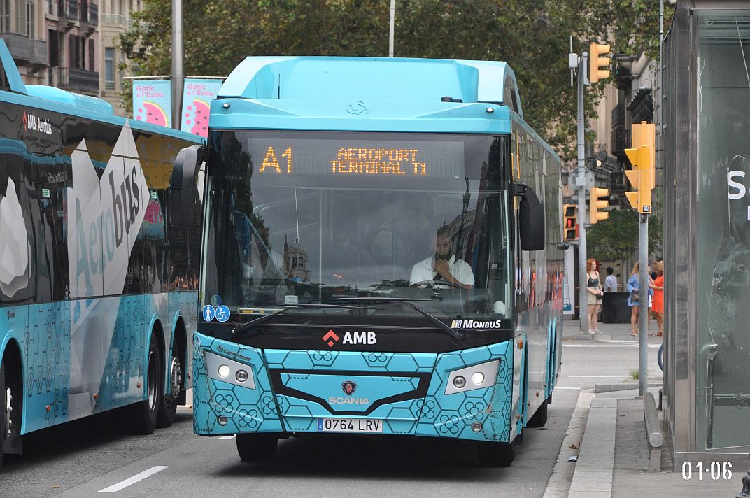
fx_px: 3277
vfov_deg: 8.7
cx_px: 375
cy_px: 249
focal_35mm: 158
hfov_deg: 13.1
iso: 800
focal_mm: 105
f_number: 5.6
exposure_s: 1/640
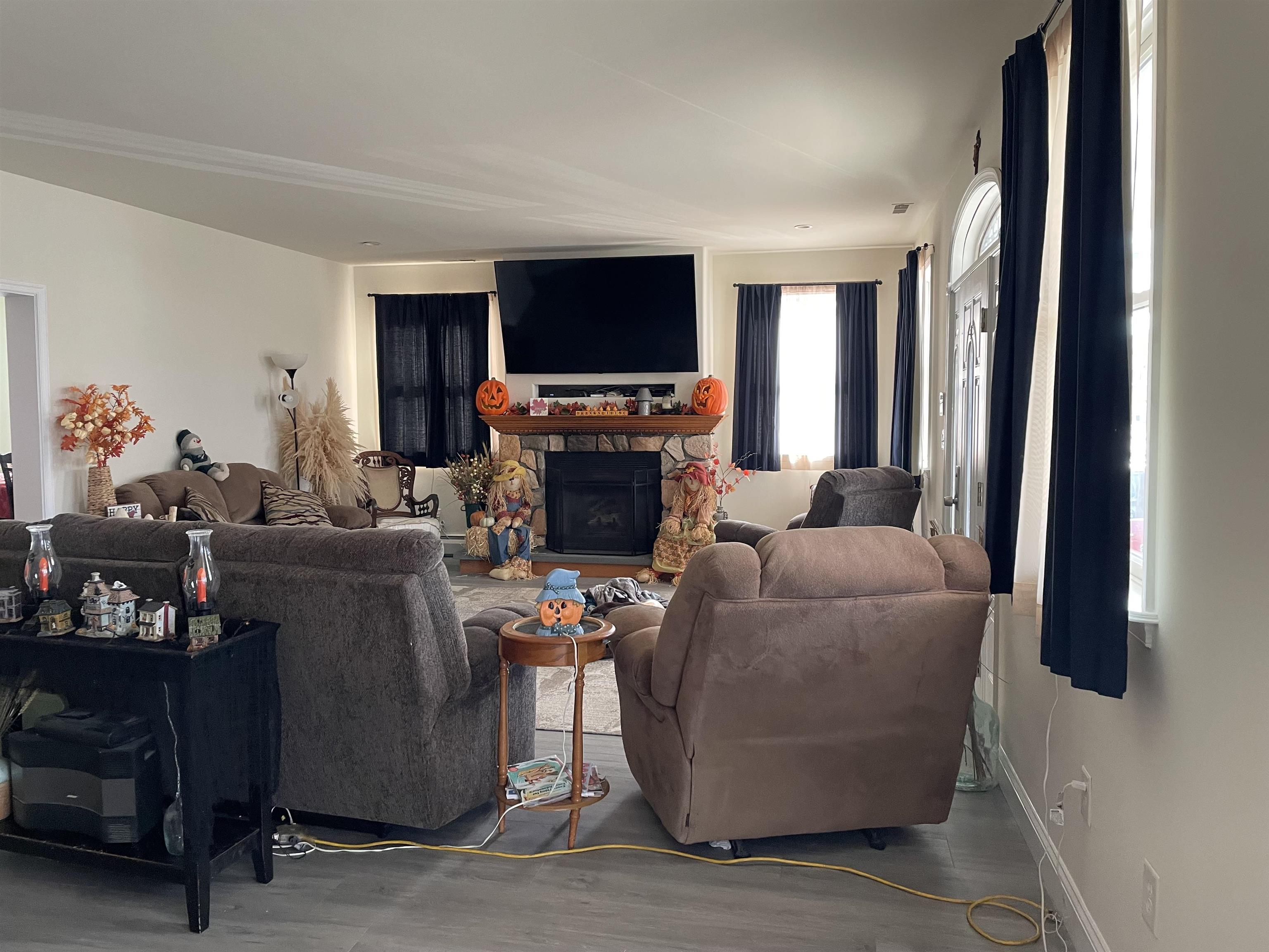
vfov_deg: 53.1
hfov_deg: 67.3
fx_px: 953
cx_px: 634
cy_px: 476
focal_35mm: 26
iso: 125
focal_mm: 4.2
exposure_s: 1/98
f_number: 1.6
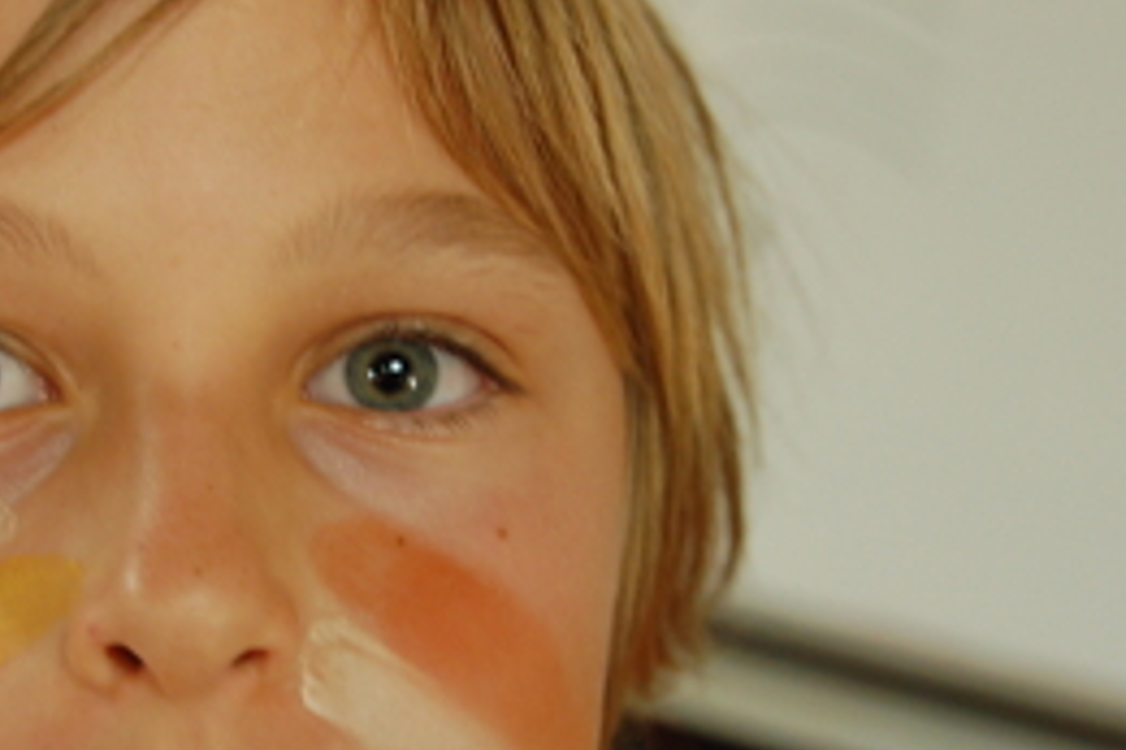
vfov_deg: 12.3
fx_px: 3471
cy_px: 425
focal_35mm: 111
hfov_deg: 18.2
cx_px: 165
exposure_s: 1/15
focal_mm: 35
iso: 800
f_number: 4.5
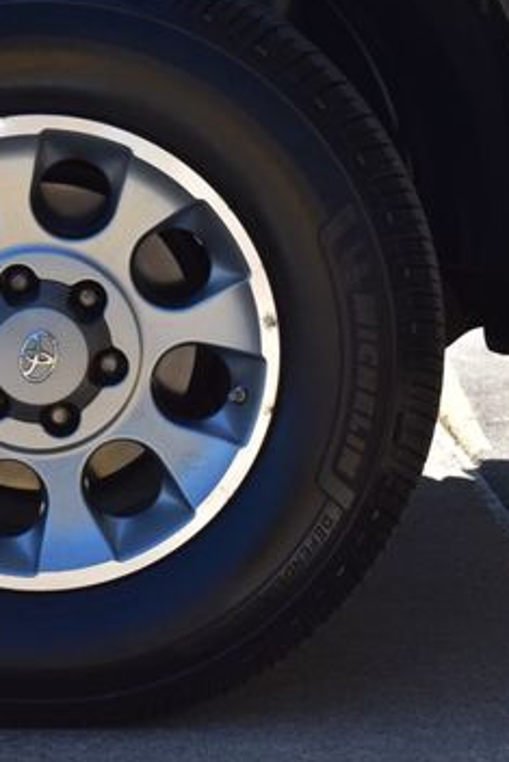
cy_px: 379
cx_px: 52
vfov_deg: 13.7
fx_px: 3176
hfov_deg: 9.1
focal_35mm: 150
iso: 400
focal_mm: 55
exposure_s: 1/320
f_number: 10
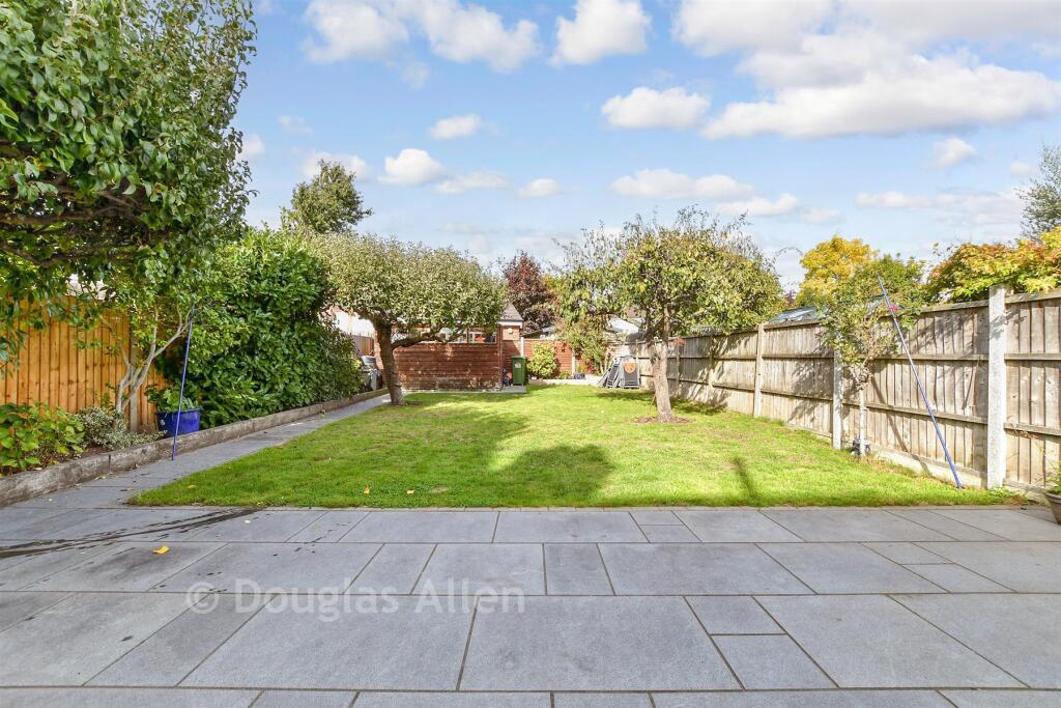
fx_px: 442
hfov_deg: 100.4
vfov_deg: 77.3
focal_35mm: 15
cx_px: 530
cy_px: 354
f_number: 8
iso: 160
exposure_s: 1/125
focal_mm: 10
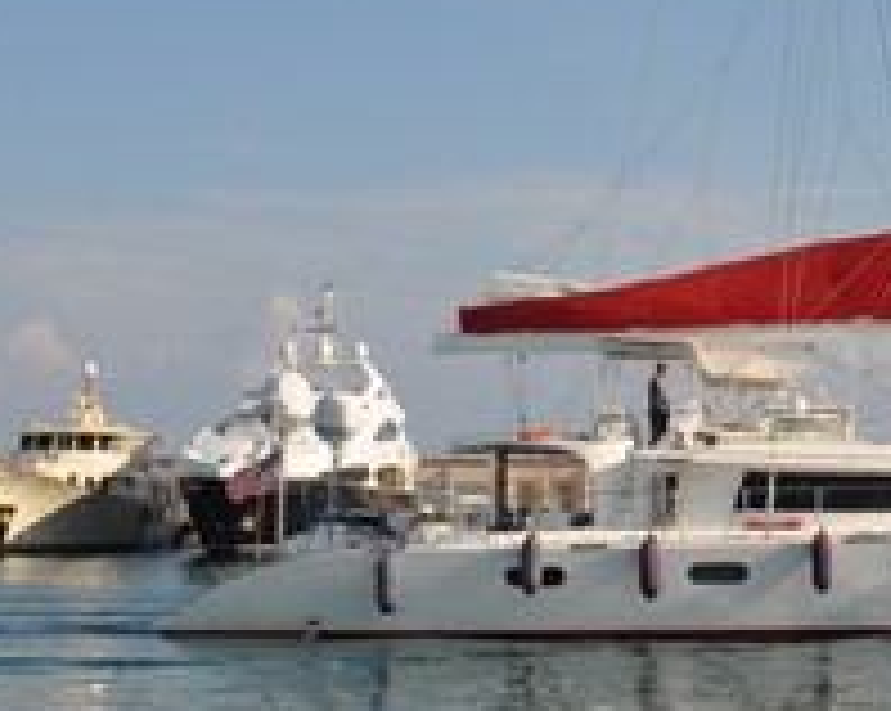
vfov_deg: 15.6
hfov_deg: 19.8
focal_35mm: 96
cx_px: 765
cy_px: -115
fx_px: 2516
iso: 200
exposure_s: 1/400
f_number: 10
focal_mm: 21
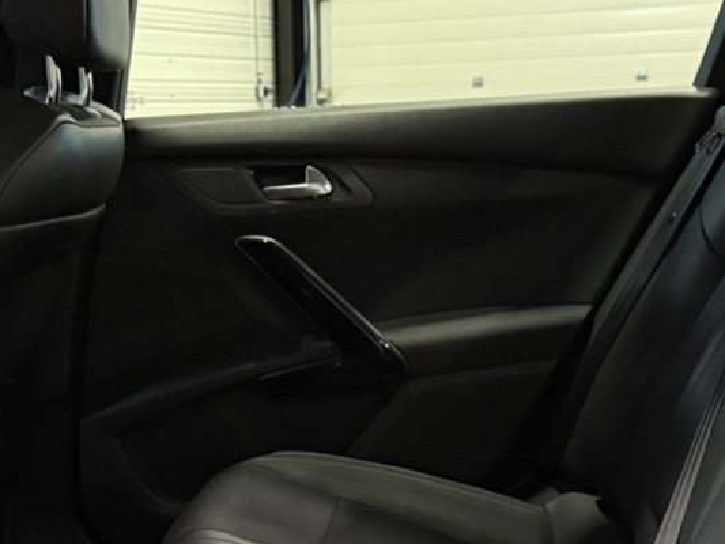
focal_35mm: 72
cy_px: 396
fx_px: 1508
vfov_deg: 20.3
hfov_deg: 27.0
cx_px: 301
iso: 1250
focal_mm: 6.76
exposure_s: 1/25
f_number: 1.78
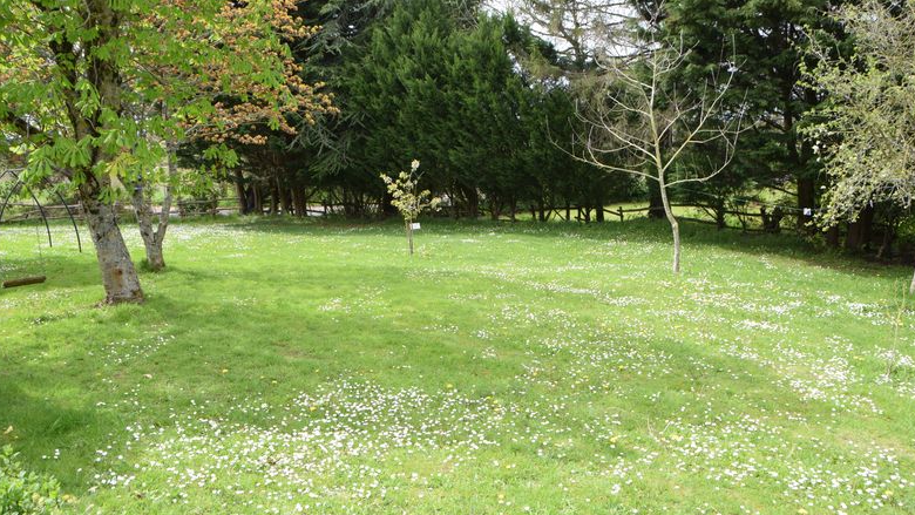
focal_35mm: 29
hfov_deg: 66.1
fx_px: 704
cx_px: 459
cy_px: 274
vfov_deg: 40.2
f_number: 8
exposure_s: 1/250
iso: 400
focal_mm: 18
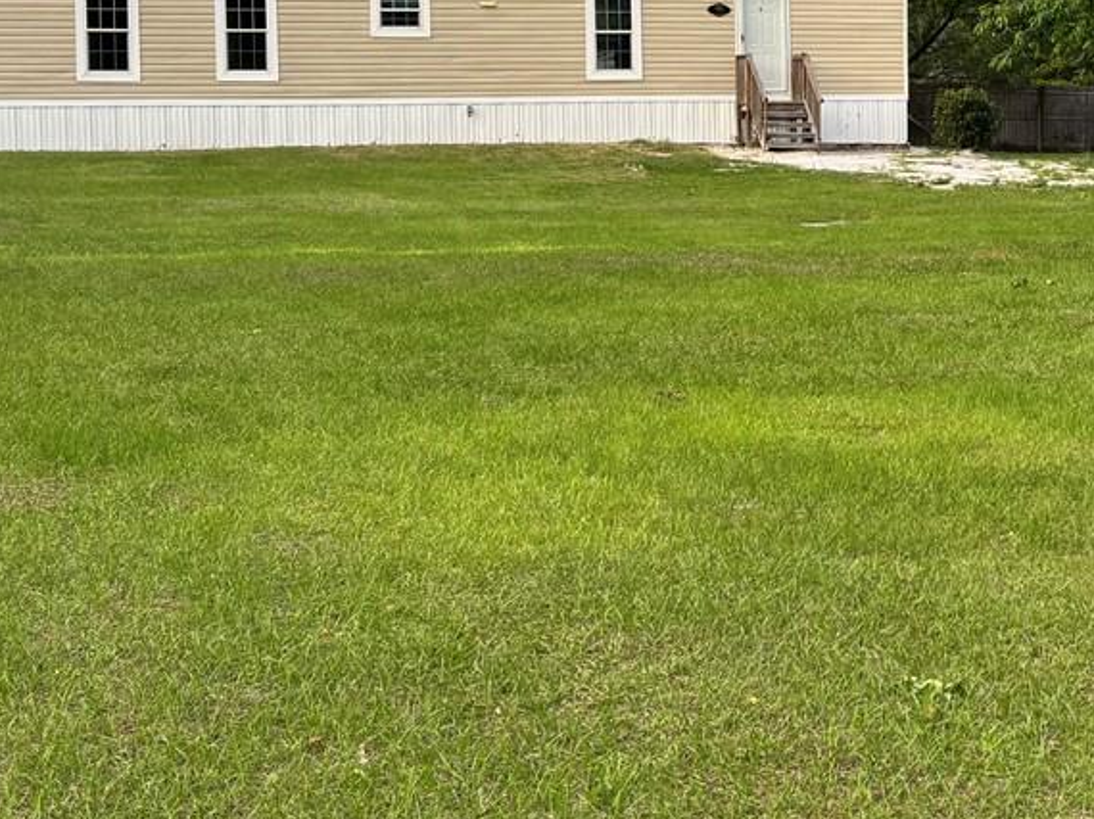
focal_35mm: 73
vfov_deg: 20.0
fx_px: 2306
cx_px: 914
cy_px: 228
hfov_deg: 26.1
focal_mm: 5.96
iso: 50
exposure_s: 1/550
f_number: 1.6
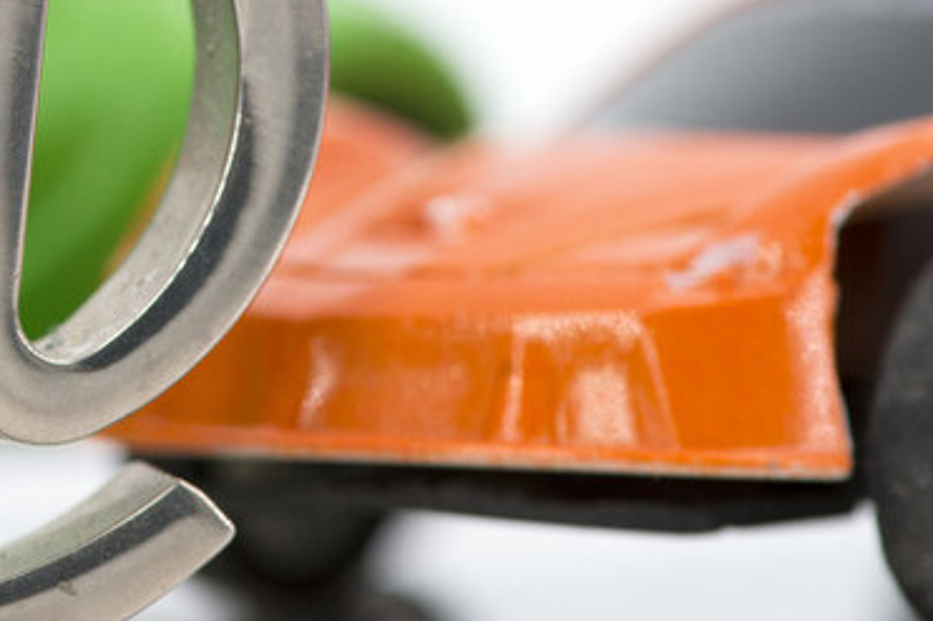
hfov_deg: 6.0
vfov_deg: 4.0
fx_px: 8807
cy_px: -92
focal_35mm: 340
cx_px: -10
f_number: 8
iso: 640
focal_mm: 105
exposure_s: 1/400
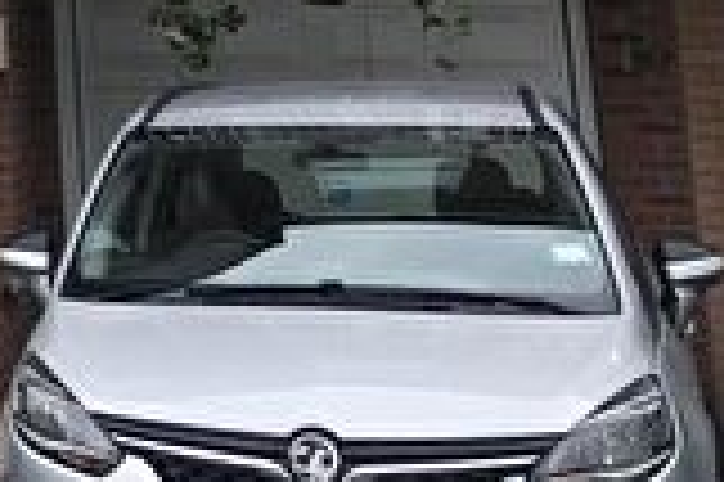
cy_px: -583
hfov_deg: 13.8
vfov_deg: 9.8
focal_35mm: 127
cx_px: -702
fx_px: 2551
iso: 20
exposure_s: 1/1185
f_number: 1.8
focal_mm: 3.99
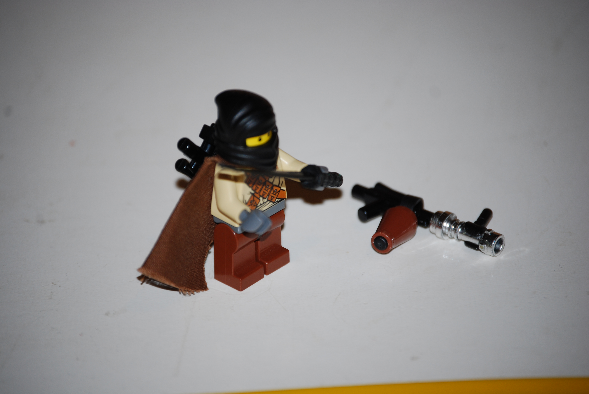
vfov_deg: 7.1
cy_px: 197
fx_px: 3194
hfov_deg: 10.5
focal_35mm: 195
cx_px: 294
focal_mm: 130
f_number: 5
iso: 200
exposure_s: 1/60
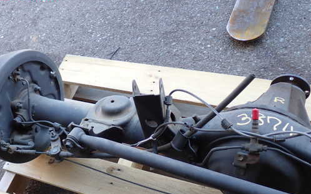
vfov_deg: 27.8
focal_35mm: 46
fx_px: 390
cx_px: 127
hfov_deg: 43.3
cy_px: 127
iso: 100
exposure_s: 1/80
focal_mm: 6.37
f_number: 2.5
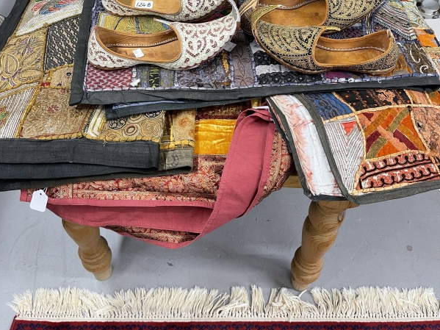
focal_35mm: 35
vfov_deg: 39.5
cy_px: 79
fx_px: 445
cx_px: 219
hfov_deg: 52.6
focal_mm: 5.1
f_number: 1.6
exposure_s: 1/50
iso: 125
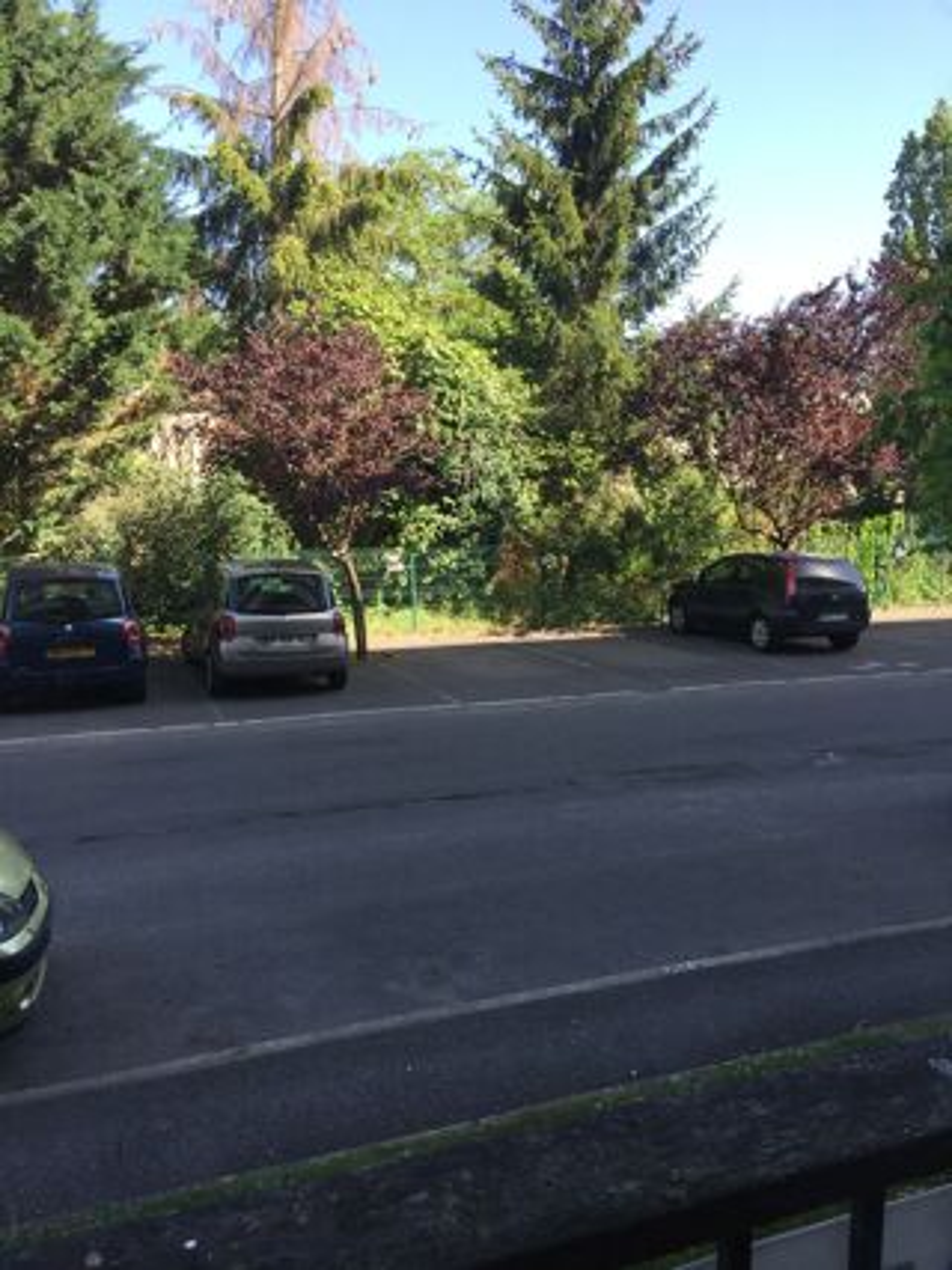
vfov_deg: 61.7
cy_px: 635
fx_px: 1064
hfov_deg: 48.2
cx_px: 476
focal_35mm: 29
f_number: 2.2
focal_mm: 4.15
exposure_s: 1/347
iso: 32
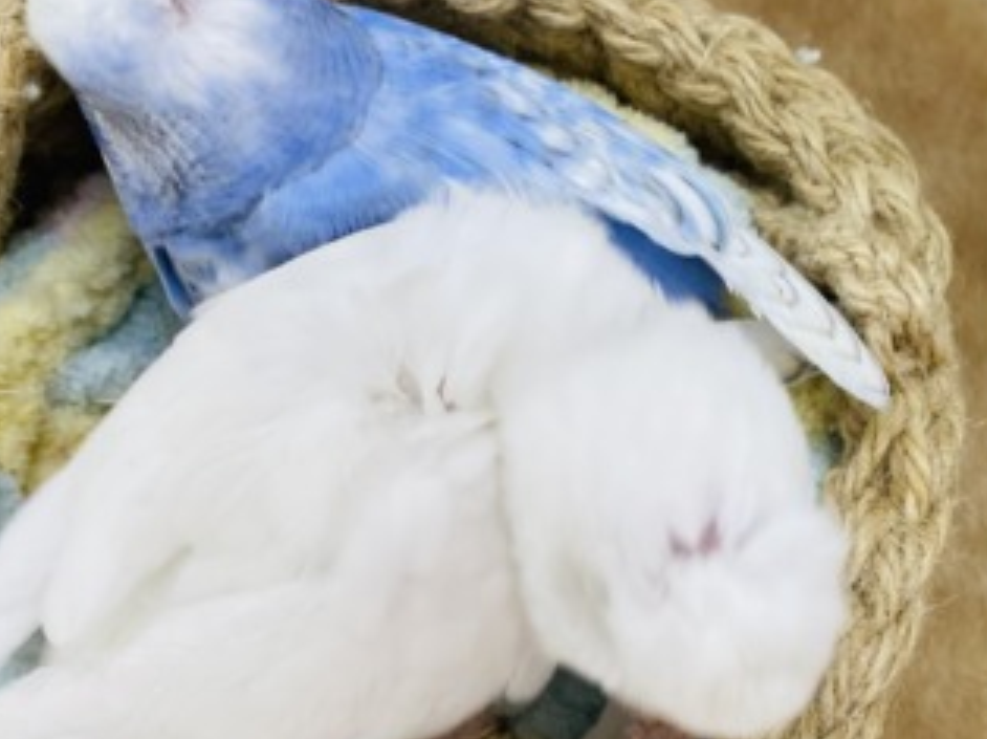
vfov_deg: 28.4
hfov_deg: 37.4
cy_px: 465
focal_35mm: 51
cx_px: 582
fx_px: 1453
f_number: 1.8
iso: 125
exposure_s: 1/100
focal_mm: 4.25
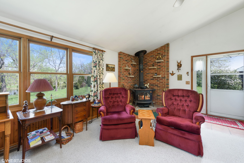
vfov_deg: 81.3
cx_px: 122
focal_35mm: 14
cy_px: 82
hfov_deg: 104.2
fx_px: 95
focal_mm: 14
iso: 200
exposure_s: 1/8
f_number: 8
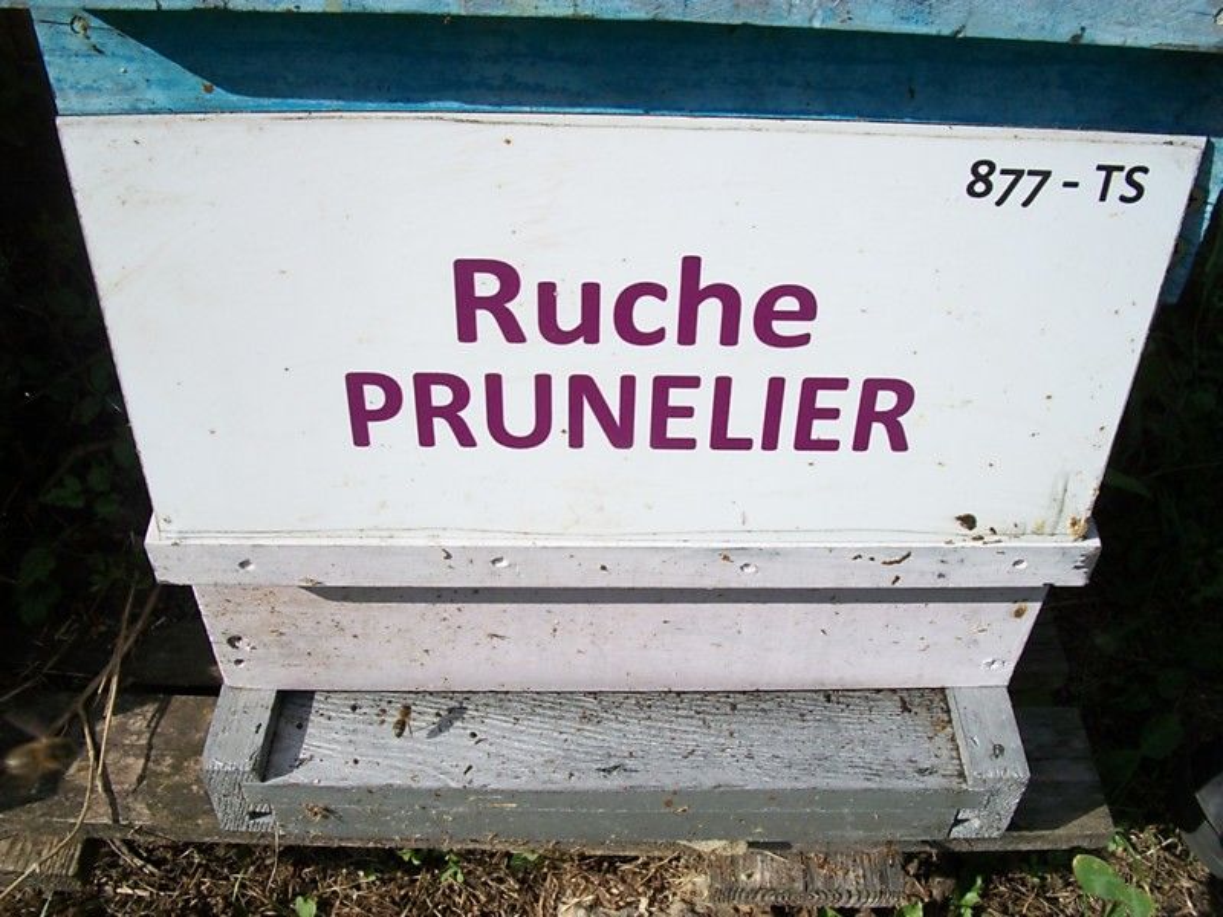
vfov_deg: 44.2
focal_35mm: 32
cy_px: 458
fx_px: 1131
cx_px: 612
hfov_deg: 56.8
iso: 80
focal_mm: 5.7
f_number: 5.5
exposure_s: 1/500
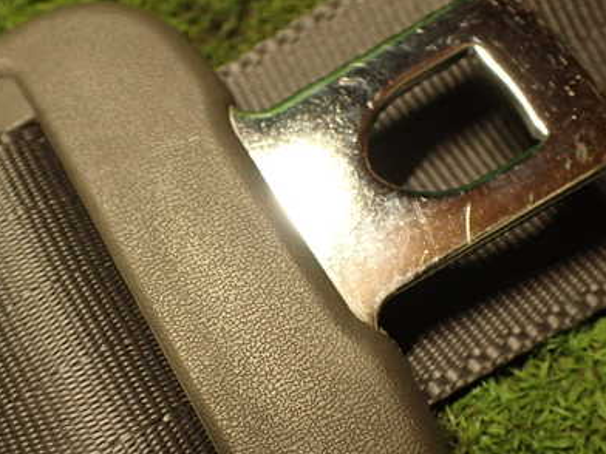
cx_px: 207
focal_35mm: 49
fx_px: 858
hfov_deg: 38.5
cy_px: 307
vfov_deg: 29.4
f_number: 2.4
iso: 400
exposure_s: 1/30
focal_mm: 5.79
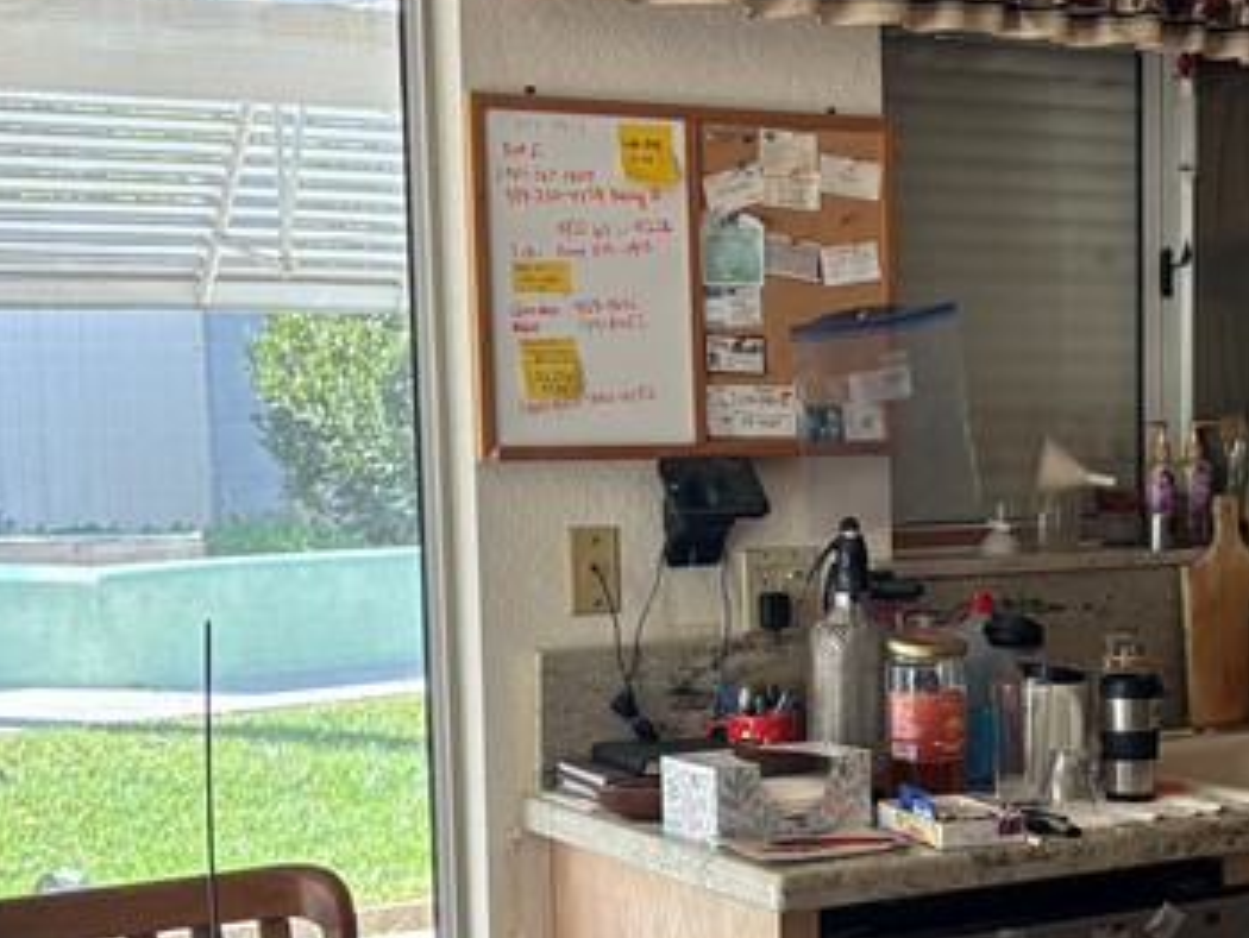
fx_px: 2744
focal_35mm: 76
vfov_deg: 19.2
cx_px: 1163
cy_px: 742
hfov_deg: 24.8
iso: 125
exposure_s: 1/150
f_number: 1.6
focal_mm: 5.96
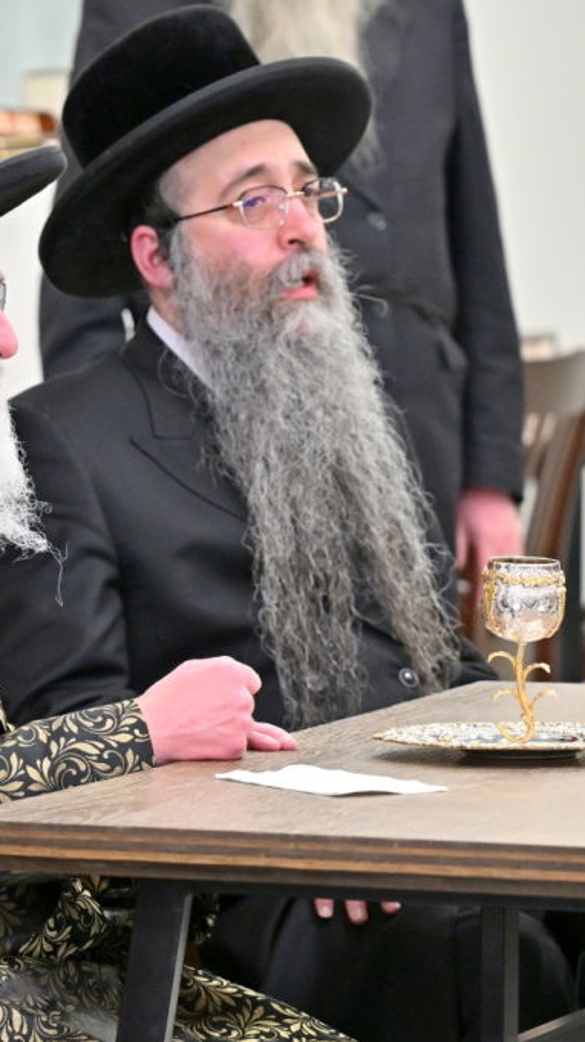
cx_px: 18
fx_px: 7840
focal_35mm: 284
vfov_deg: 7.6
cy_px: 521
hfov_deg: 4.3
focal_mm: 120
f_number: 4
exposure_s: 1/160
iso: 640
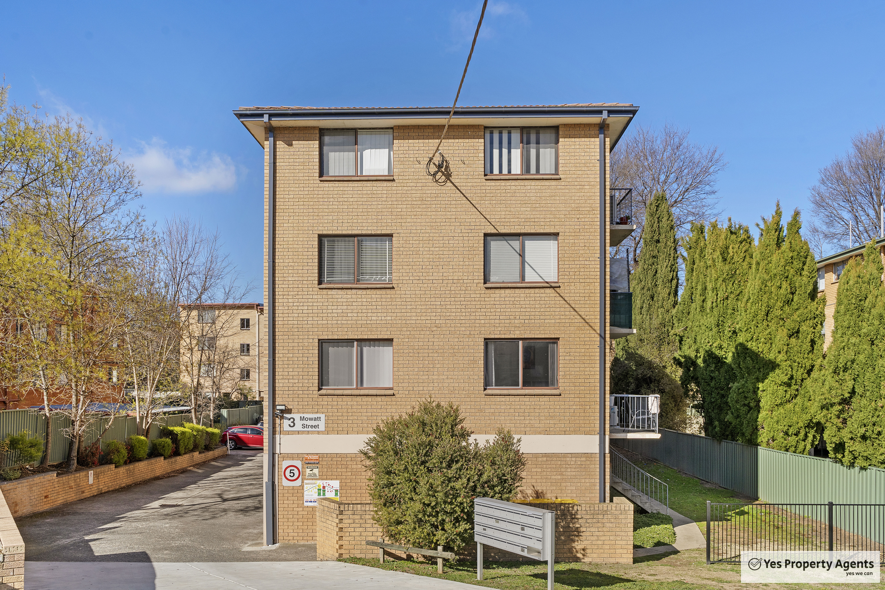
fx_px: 762
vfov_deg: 42.3
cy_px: 295
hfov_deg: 60.3
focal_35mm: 31
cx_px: 442
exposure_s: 1/1250
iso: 400
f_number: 10
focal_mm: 31
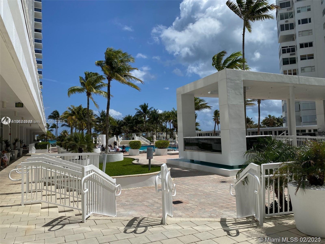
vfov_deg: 53.1
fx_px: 244
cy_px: 122
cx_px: 162
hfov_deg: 67.3
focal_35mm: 26
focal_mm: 4.25
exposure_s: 1/7246
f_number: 1.8
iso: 32
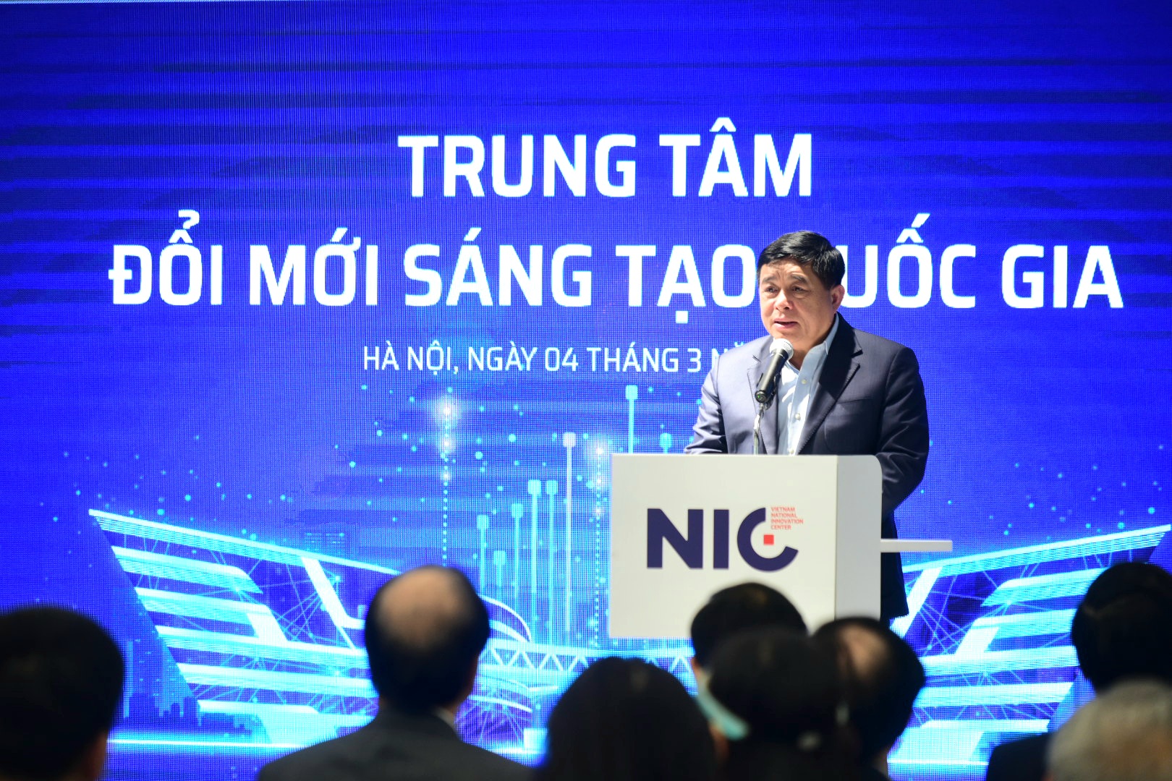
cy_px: 390
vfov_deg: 8.3
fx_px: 5371
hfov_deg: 12.5
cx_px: 586
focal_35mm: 165
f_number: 4
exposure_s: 1/125
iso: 1600
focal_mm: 165
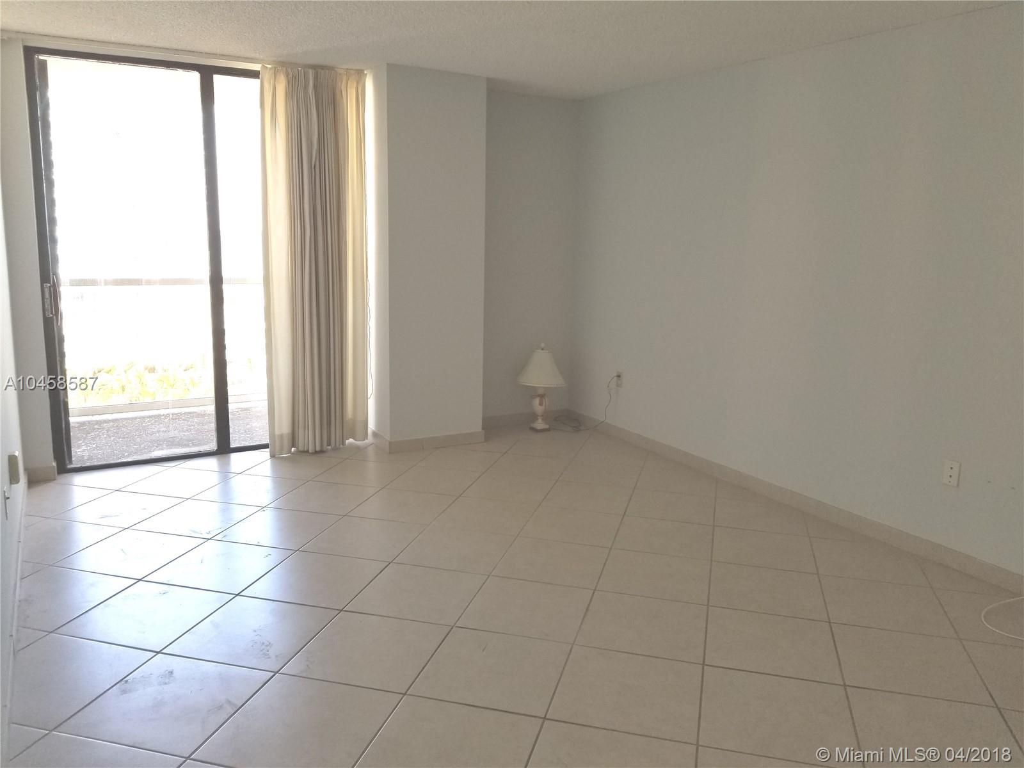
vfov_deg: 53.1
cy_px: 384
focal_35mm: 26
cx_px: 512
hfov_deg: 67.3
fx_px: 769
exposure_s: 1/120
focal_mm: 4.25
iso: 80
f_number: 1.7
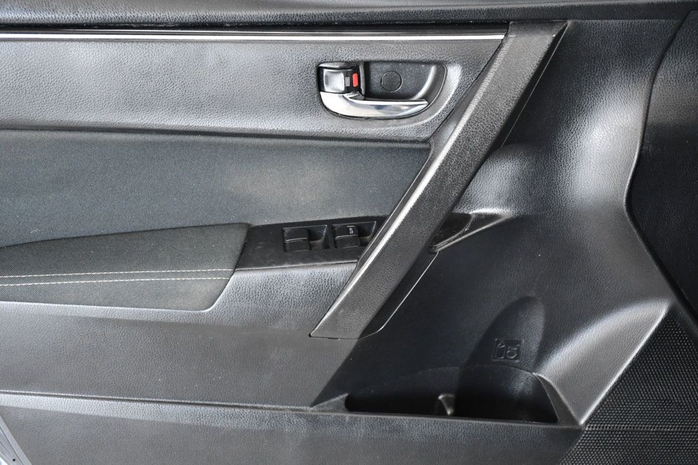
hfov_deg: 28.1
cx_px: 349
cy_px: 232
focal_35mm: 72
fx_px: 1395
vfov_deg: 18.9
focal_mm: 48
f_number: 5.6
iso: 2500
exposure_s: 1/125
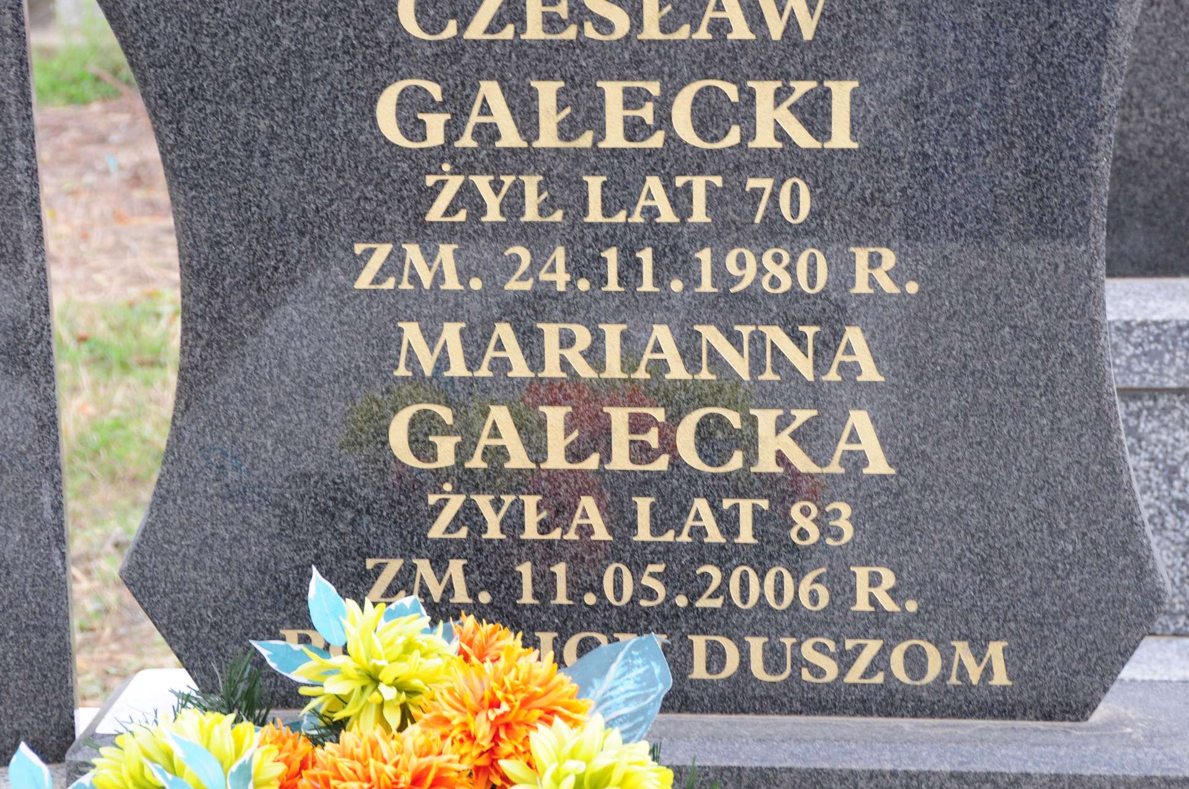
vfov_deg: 13.1
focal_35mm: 104
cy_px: 349
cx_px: 654
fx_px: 3430
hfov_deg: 19.7
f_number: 7.1
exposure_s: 1/80
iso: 640
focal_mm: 62
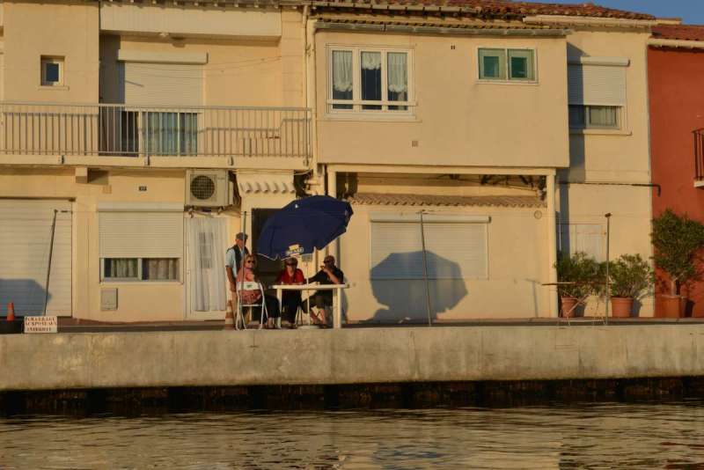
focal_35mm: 70
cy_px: 235
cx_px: 352
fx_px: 1369
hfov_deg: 28.8
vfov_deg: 19.5
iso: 640
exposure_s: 1/200
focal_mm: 70
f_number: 18
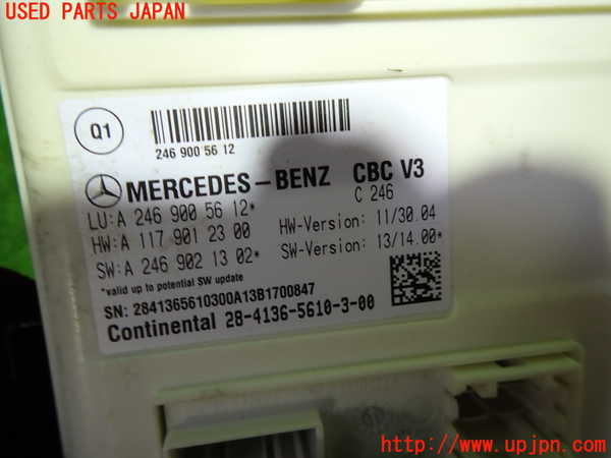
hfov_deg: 69.4
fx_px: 441
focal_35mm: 25
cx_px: 306
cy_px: 229
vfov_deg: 54.9
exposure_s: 1/40
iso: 200
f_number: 2
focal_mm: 4.5
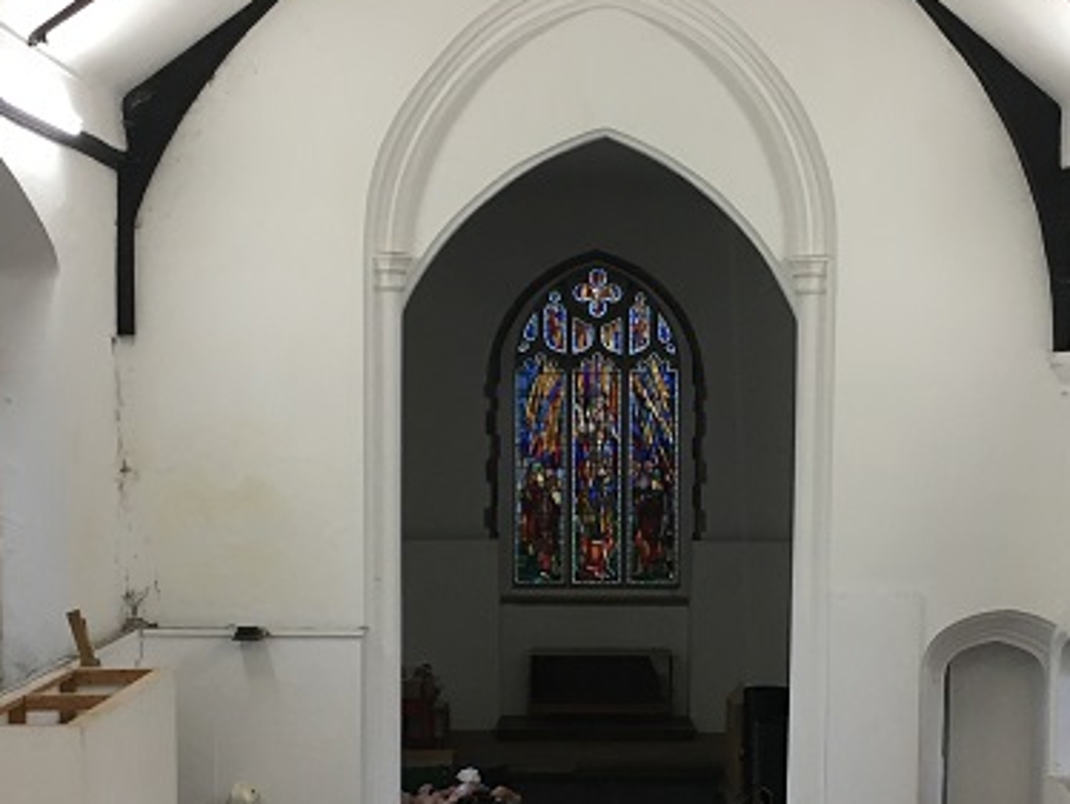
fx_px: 1918
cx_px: 664
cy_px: 544
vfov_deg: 23.6
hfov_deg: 31.1
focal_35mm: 62
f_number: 2.2
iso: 100
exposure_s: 1/33
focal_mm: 4.15
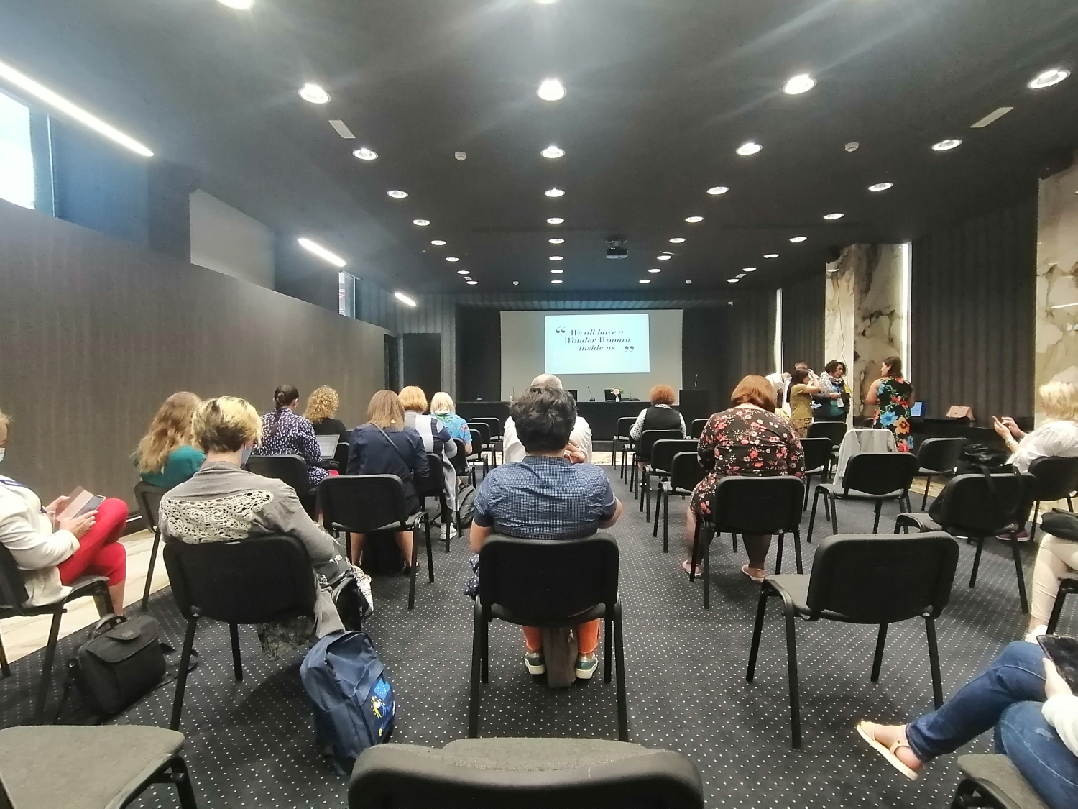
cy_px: 404
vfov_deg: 74.7
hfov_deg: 91.0
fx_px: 529
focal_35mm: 17
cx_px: 539
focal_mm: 1.78
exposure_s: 1/33.3
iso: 250
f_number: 2.4
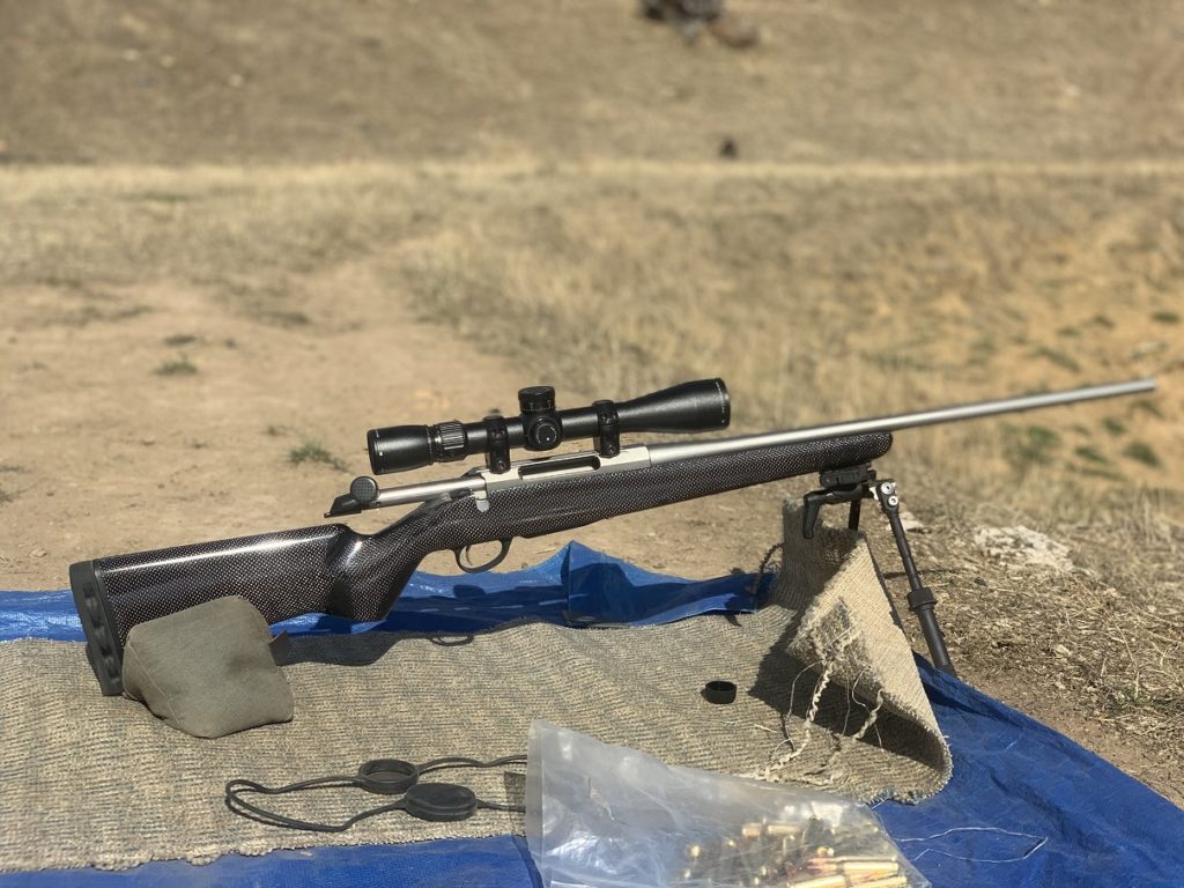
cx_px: 592
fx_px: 1779
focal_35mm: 52
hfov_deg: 36.8
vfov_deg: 28.0
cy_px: 444
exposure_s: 1/1370
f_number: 2.4
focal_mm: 6
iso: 16
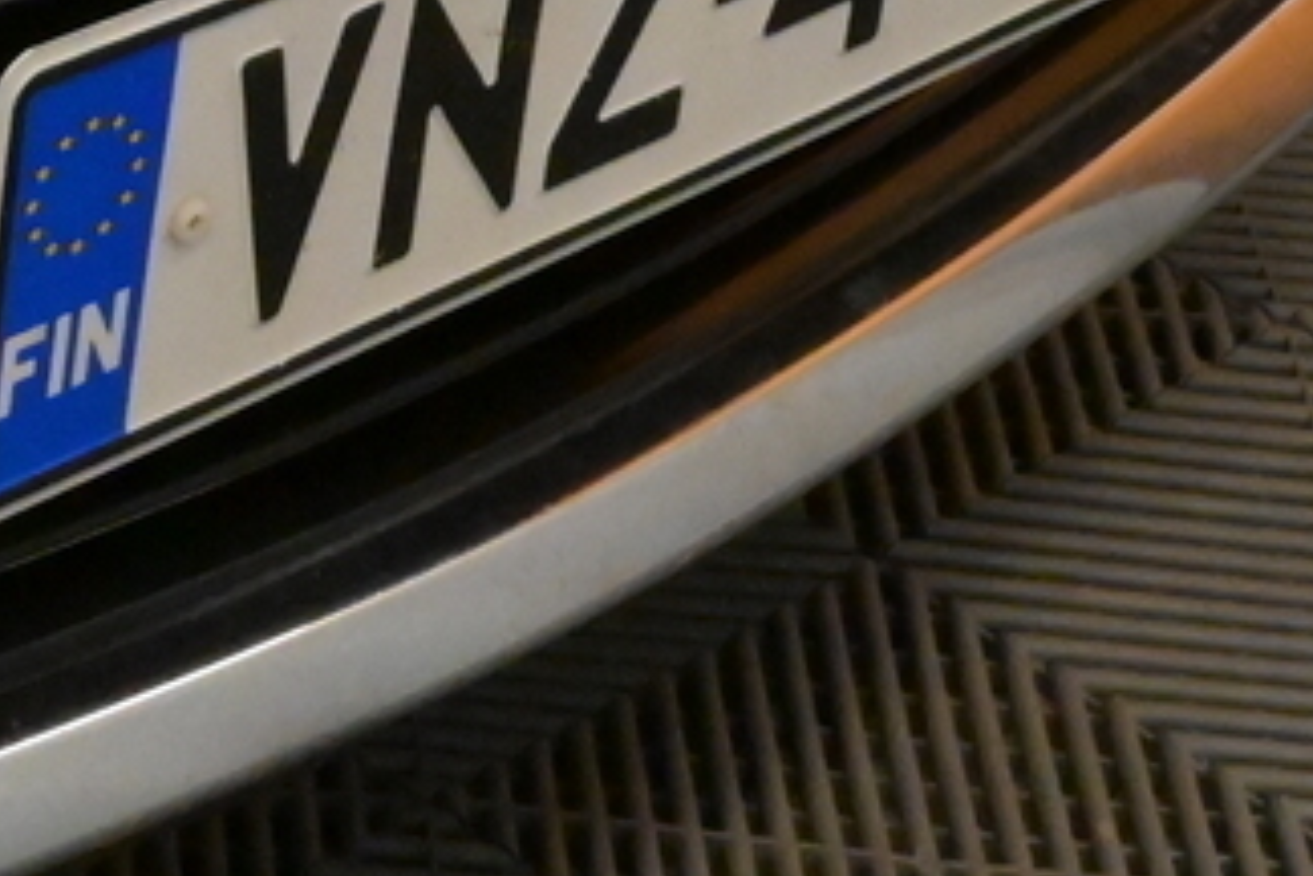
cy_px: -900
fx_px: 7385
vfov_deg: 6.6
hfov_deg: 9.6
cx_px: -1102
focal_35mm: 202
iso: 8000
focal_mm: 27
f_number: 8
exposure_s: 1/250
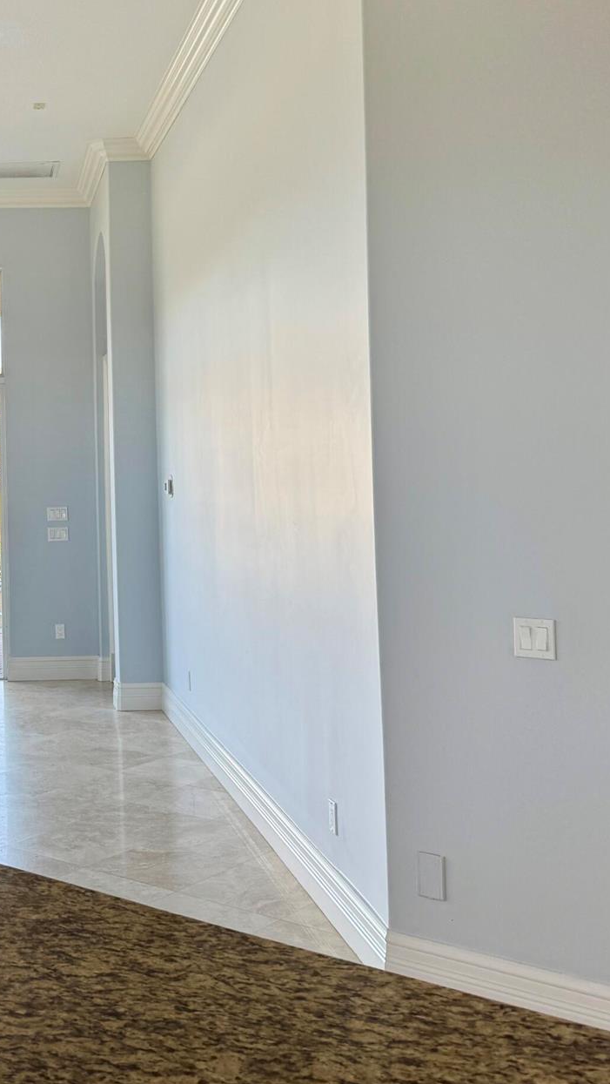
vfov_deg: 47.1
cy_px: 431
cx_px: 2
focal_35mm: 43
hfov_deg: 26.3
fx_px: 1236
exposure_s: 1/273
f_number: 1.78
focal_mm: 6.76
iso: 64
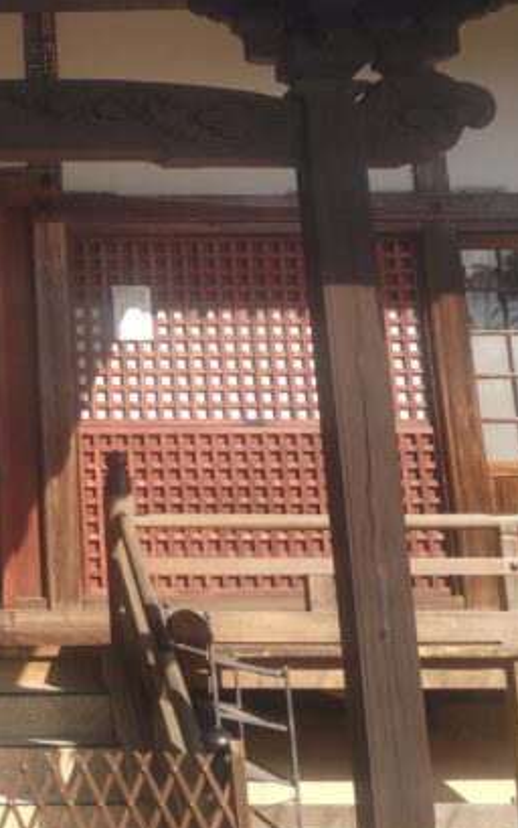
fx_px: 1557
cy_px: 93
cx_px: -134
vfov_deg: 28.7
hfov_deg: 17.8
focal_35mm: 69
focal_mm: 4.8
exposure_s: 1/715
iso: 50
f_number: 1.79
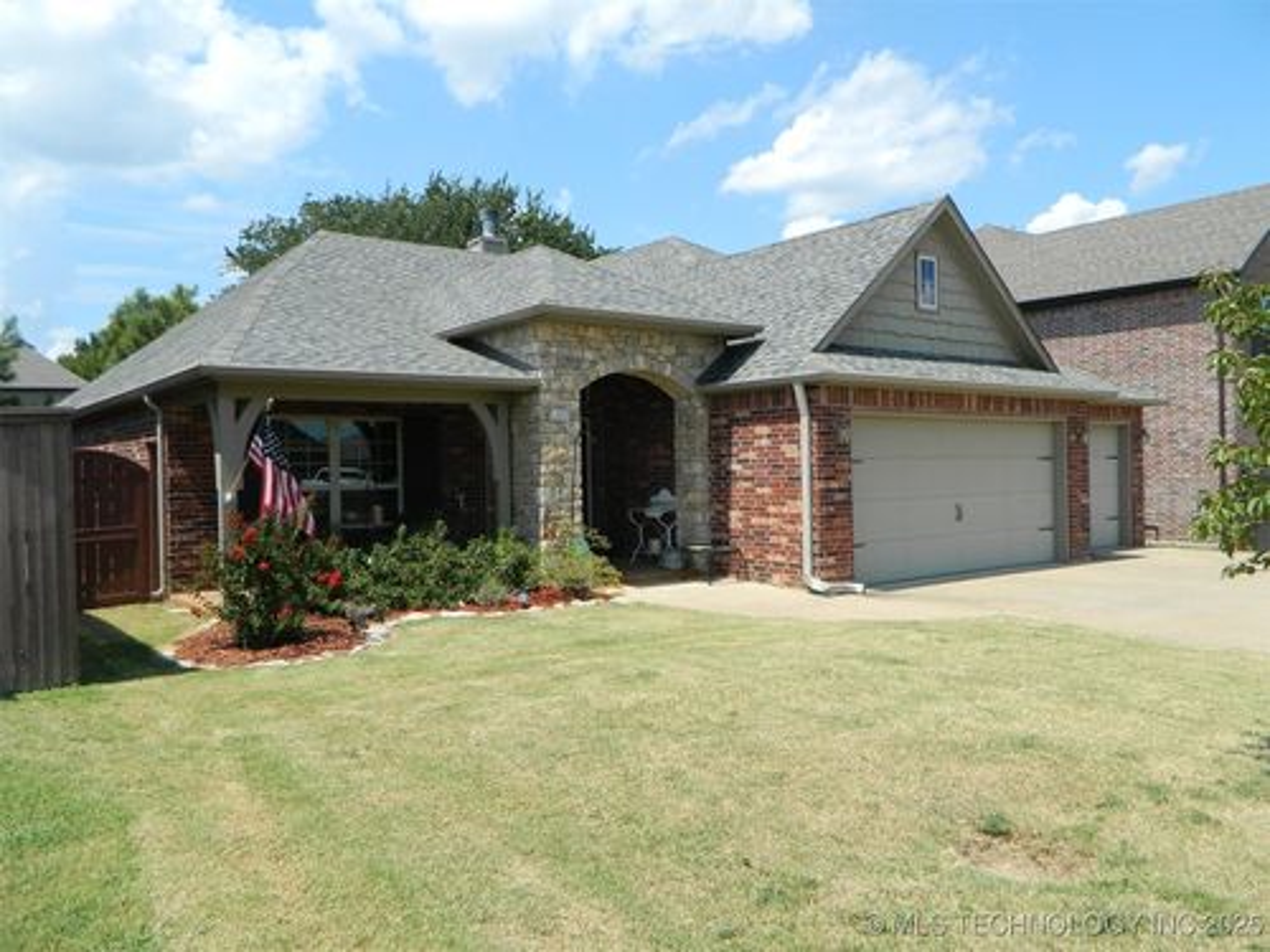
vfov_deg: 54.9
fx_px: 917
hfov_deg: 69.4
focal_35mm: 25
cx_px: 635
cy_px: 476
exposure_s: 1/800
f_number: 3.1
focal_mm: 4.5
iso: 80
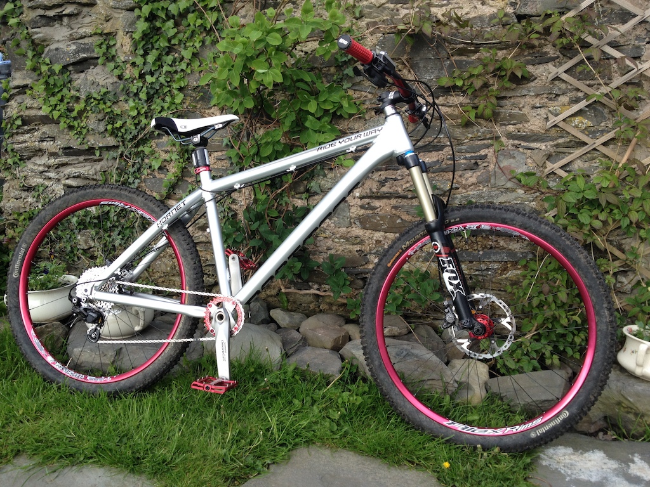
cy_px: 244
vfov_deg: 40.7
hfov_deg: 52.6
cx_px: 325
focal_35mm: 35
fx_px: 657
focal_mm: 4.28
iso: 50
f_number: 2.4
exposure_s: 1/191
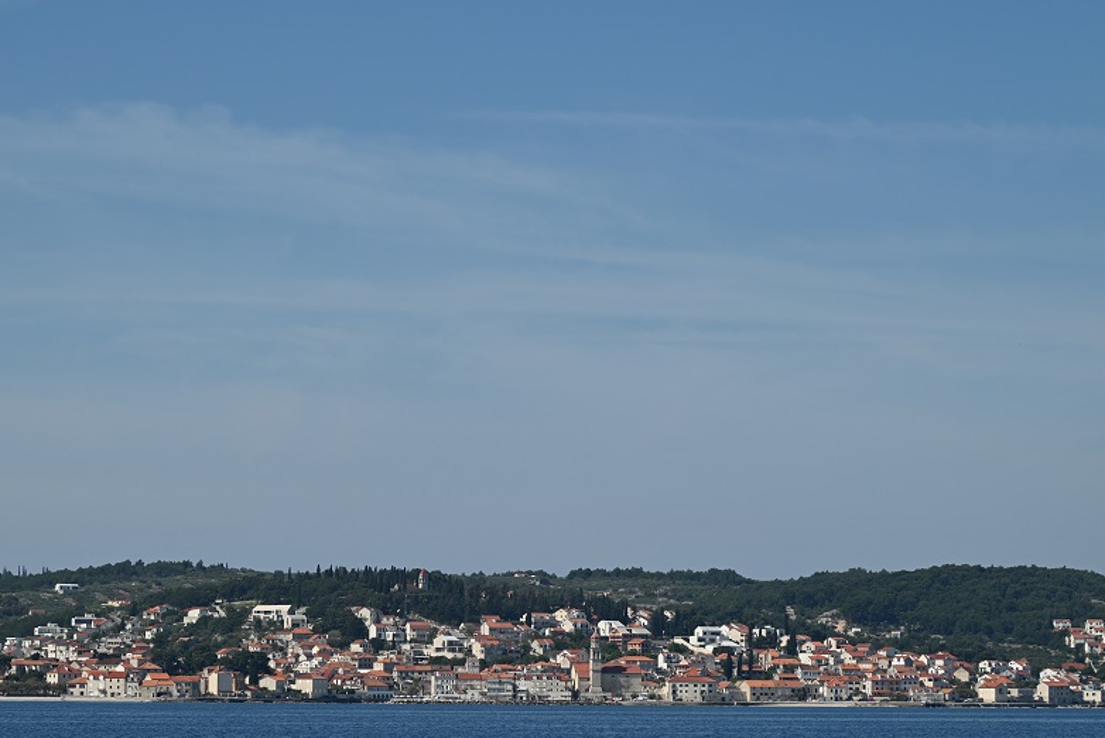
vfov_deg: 10.1
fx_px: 4176
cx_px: 537
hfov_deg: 15.1
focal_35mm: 136
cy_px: 403
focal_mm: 112
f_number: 7.1
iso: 100
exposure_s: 1/800
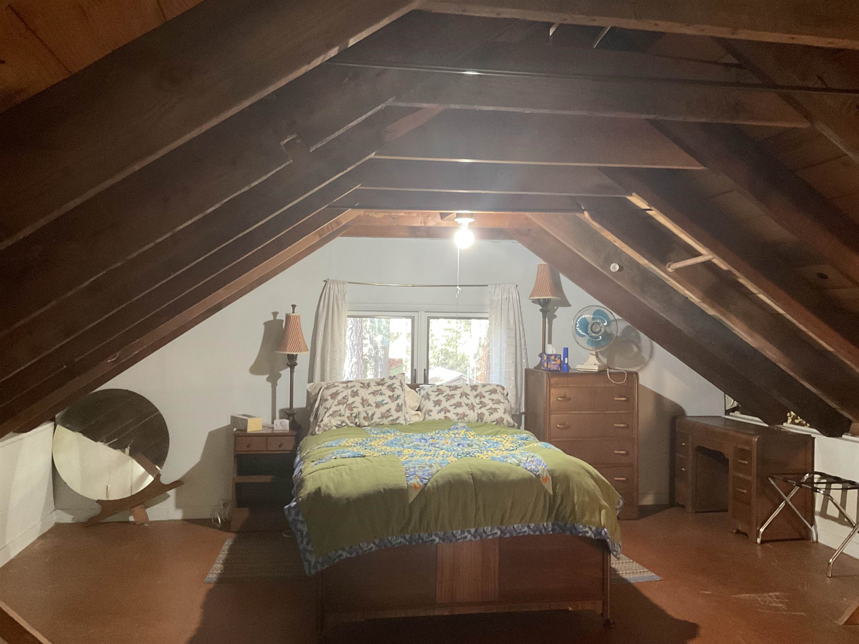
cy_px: 322
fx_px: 720
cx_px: 430
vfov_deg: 48.2
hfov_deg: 61.7
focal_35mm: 29
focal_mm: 3
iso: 320
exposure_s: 1/30
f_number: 1.8
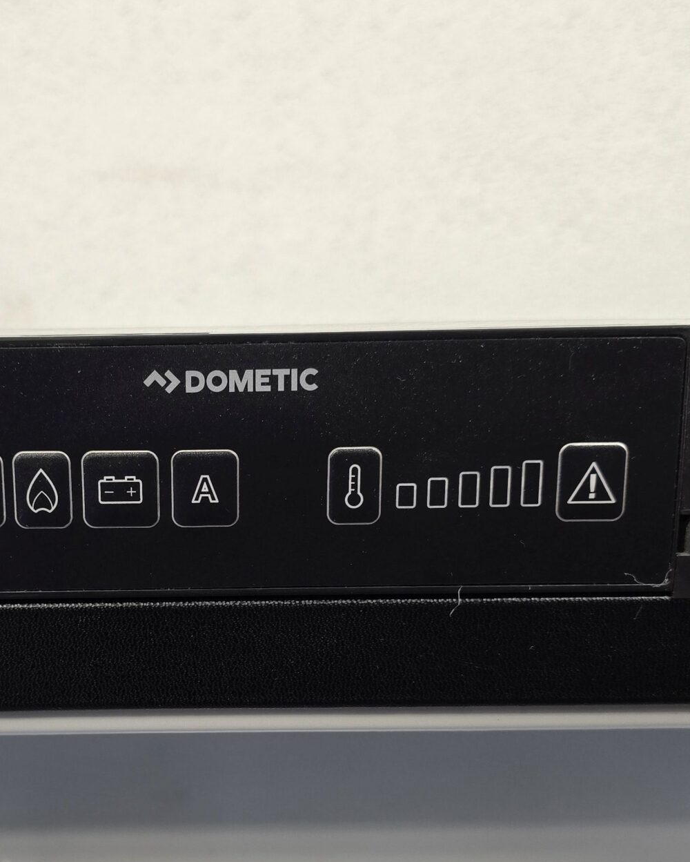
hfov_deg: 32.3
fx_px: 1174
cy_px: 600
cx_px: 199
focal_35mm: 46
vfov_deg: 39.7
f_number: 1.7
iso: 64
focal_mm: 6.3
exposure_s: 1/100
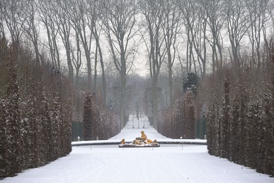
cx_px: 137
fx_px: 1180
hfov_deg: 13.2
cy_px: 92
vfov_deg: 8.9
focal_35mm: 155
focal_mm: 155
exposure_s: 1/160
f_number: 6.3
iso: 400
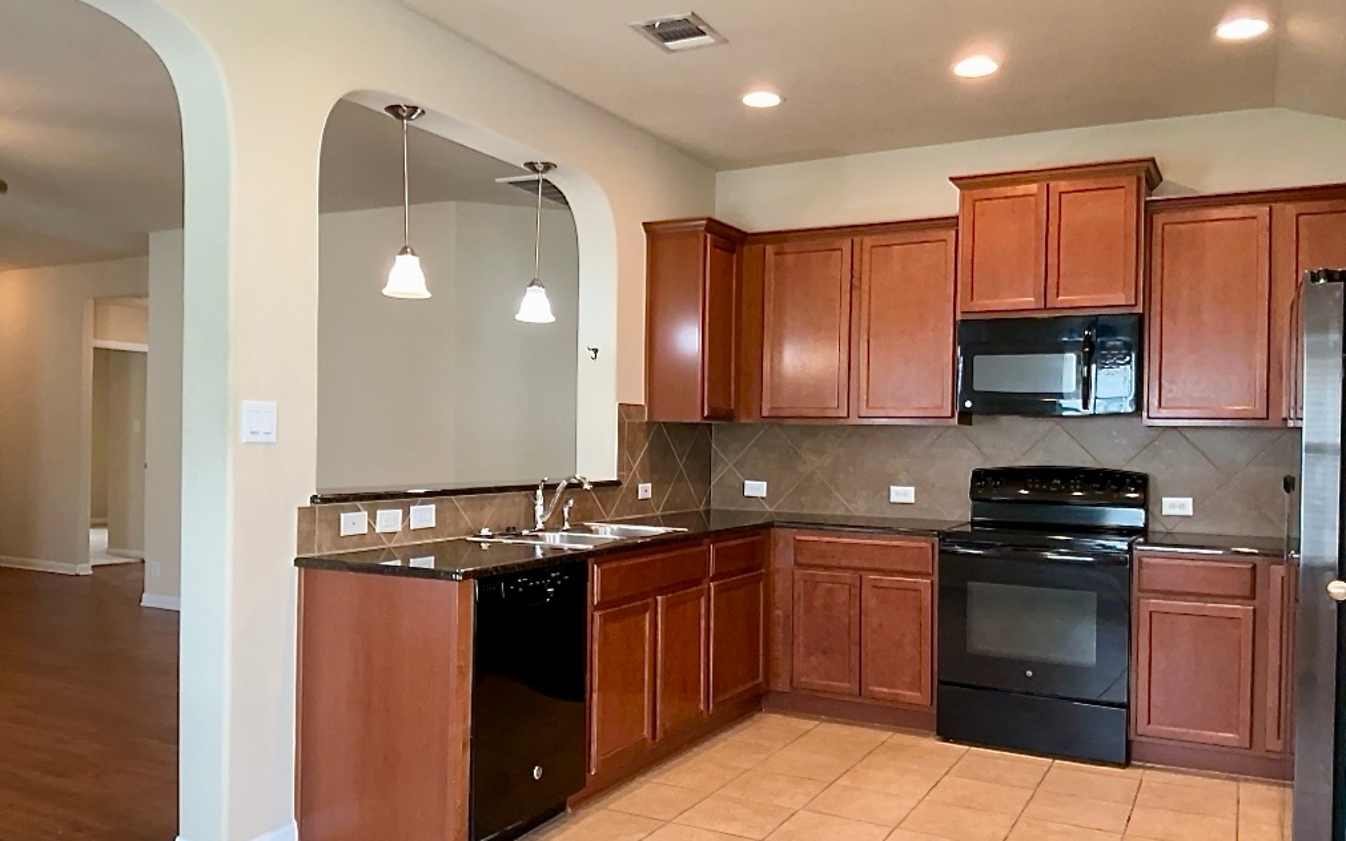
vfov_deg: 43.1
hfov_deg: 64.6
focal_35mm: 29
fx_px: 1064
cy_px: 447
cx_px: 672
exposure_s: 1/60
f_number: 1.8
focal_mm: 3
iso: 125
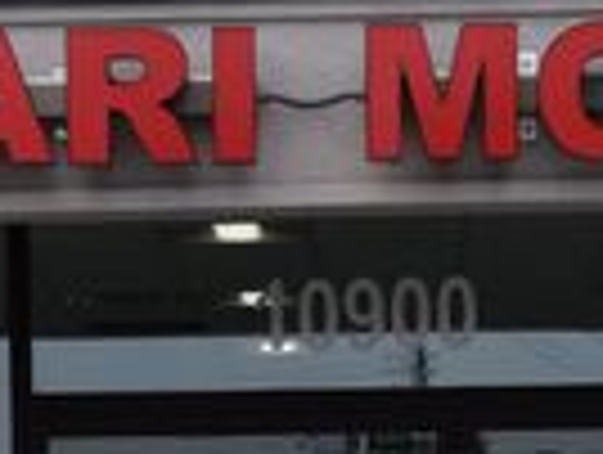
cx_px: 392
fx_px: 3595
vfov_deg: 7.1
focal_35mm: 206
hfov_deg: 9.6
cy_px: 769
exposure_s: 1/500
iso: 320
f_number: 11
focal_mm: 30
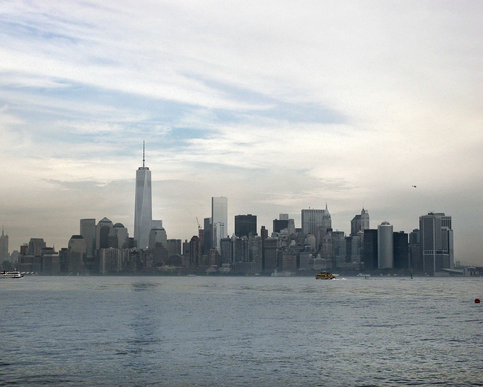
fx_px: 929
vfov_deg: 23.5
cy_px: 193
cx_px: 228
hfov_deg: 29.1
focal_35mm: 65
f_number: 6.4
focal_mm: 15.7
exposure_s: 1/444
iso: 100
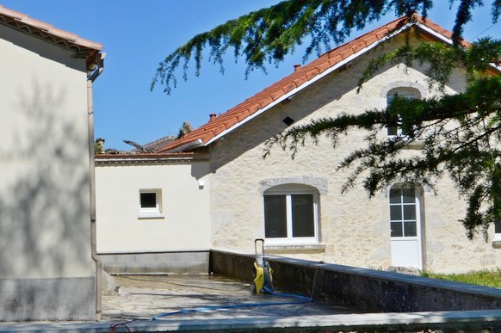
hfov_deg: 29.0
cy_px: 179
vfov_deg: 20.9
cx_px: 0
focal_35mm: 65
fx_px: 904
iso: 100
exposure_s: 1/320
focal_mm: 14
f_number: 9
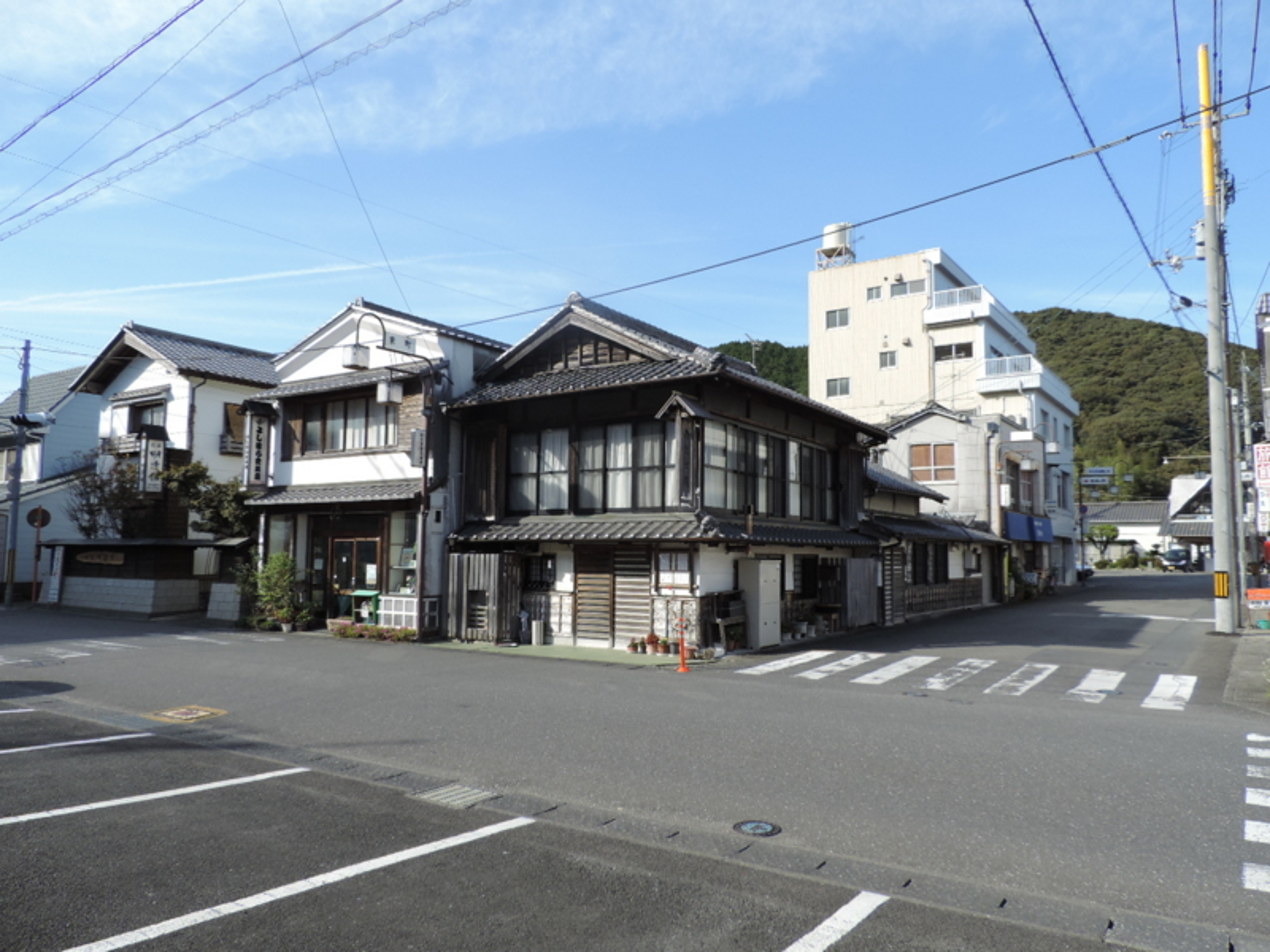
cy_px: 476
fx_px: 881
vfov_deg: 56.8
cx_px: 635
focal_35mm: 24
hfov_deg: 71.6
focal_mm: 4.3
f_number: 3
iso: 80
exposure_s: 1/640
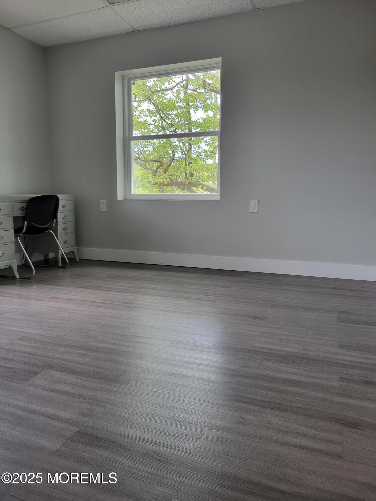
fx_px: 377
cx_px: 188
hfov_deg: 53.1
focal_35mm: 26
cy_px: 250
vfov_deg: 67.3
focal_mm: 5.4
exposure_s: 1/120
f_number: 1.8
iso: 100
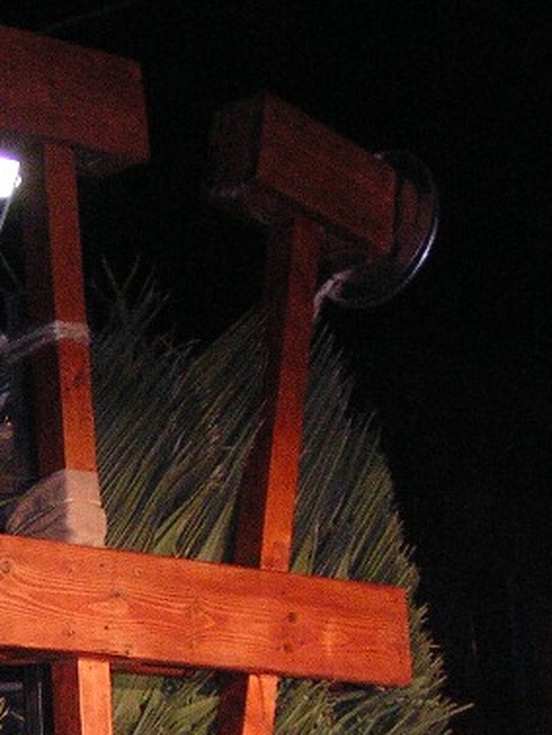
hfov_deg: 11.9
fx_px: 2614
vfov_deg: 15.8
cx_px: -21
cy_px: 643
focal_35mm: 123
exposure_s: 1/60.1
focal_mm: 7.6
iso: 200
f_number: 3.3
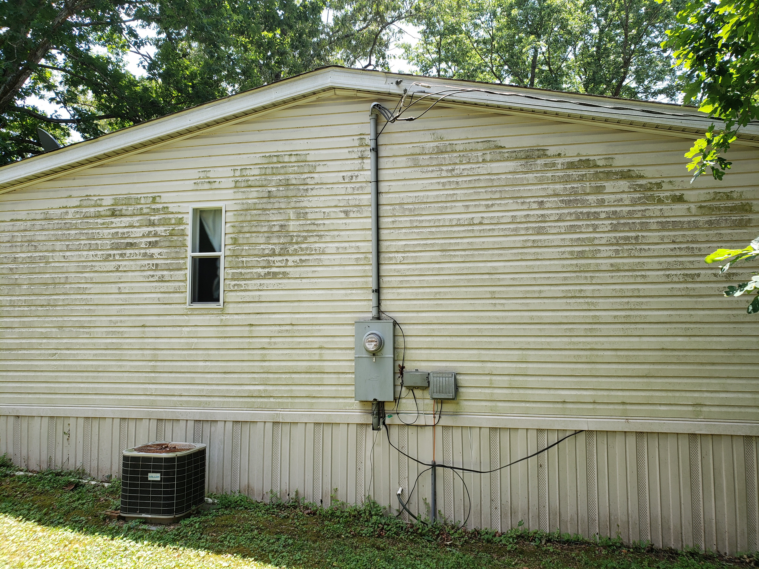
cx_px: 380
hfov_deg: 67.3
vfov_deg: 53.1
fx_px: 570
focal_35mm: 26
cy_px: 284
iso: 50
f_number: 2.4
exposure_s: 1/291
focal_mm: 4.3
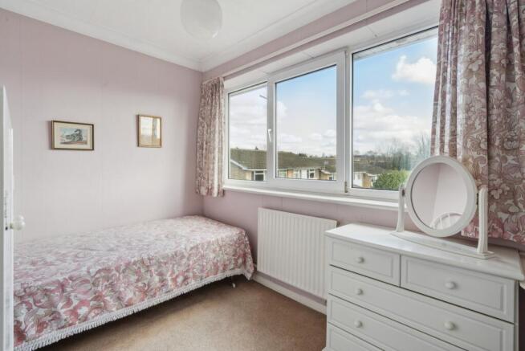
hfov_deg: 96.7
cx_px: 262
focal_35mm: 16
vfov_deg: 73.8
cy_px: 176
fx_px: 233
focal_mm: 16
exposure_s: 1/20
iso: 640
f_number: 11
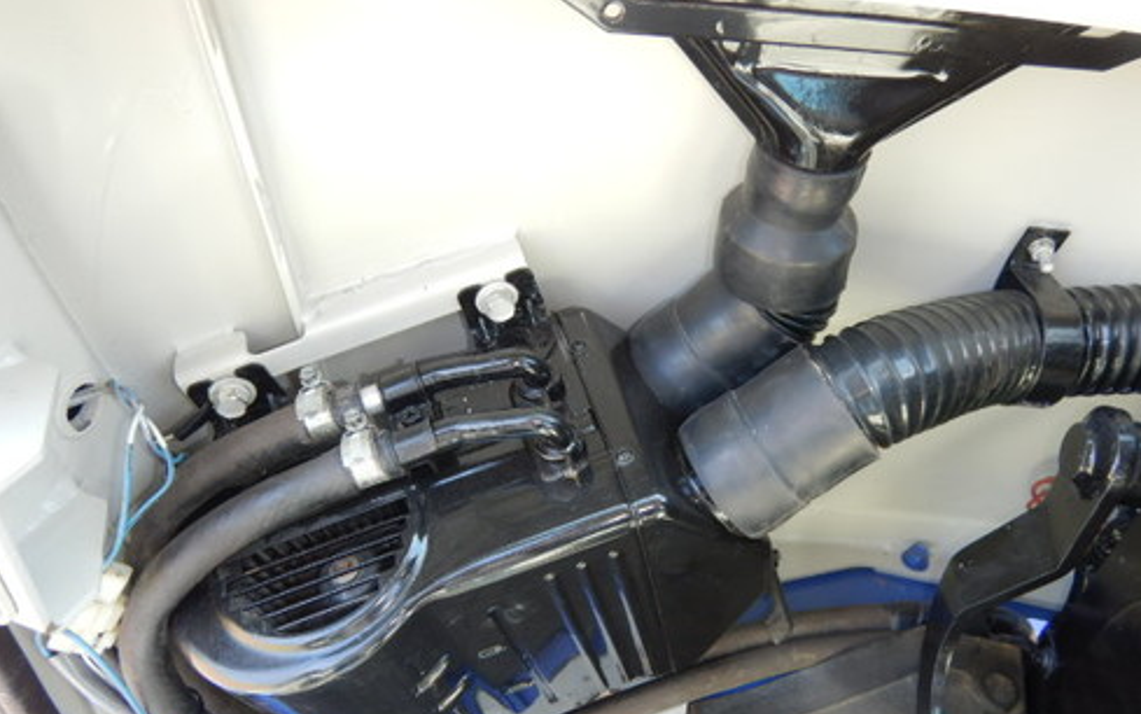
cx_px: 574
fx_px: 809
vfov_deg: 47.5
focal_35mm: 26
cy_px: 414
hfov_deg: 70.4
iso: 125
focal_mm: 4.3
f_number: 2.8
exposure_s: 1/50
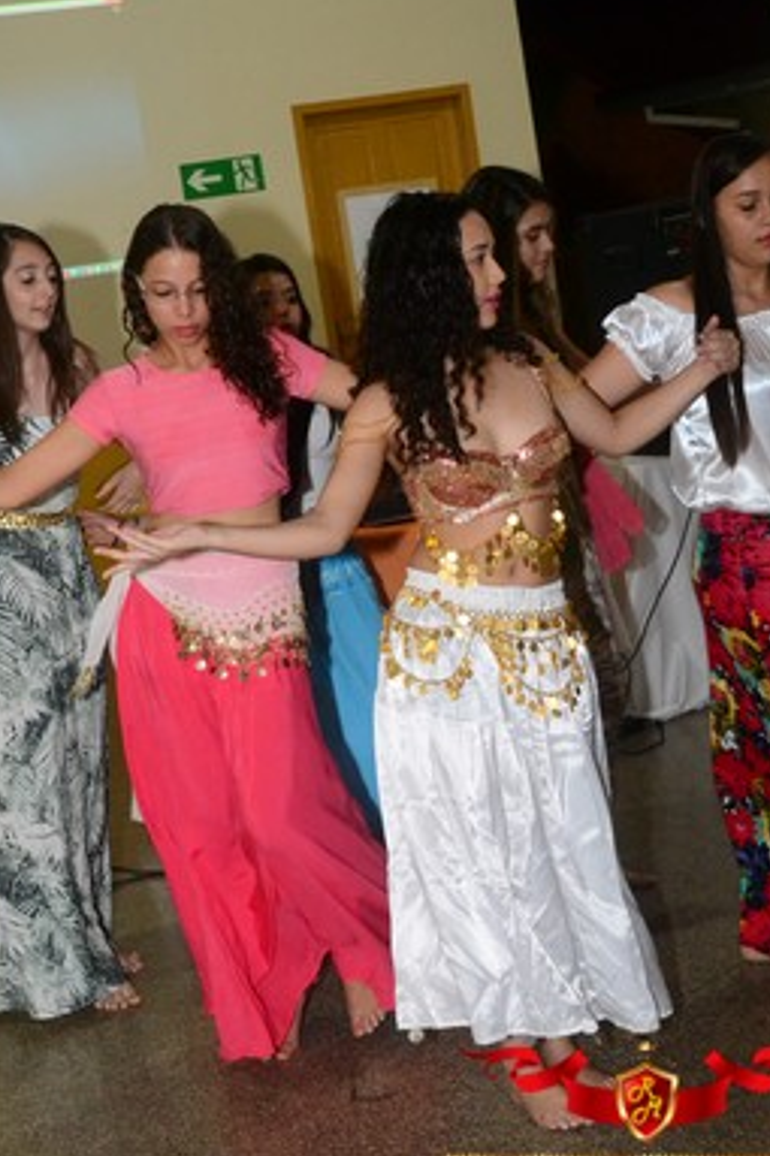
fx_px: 2151
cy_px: 558
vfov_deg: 30.1
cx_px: 420
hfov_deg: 20.3
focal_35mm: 67
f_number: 5.6
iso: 3200
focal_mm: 38
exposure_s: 1/80
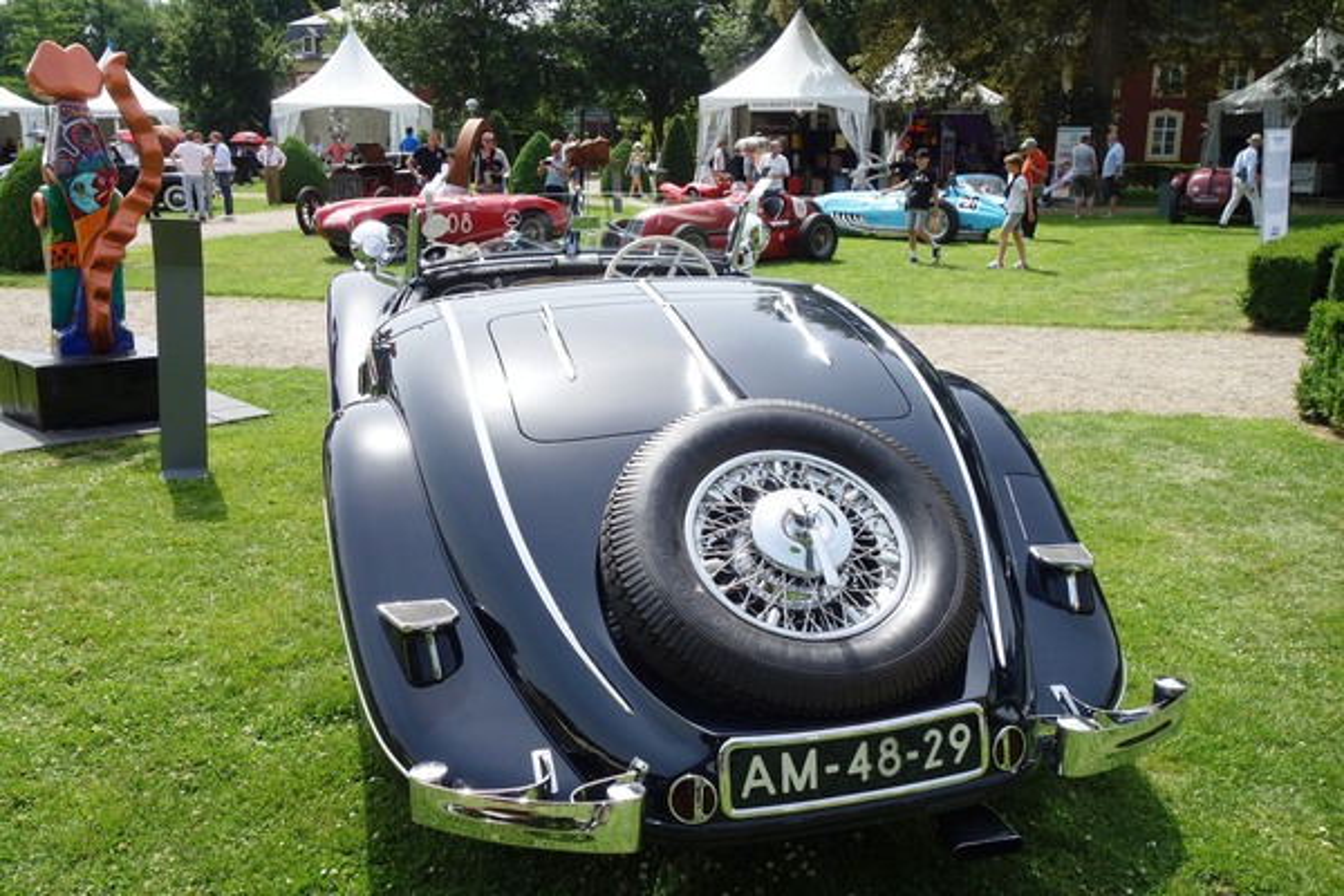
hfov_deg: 58.7
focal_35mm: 32
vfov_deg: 41.1
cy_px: 448
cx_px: 672
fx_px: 1195
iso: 125
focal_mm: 12.03
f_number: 5.6
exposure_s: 1/400
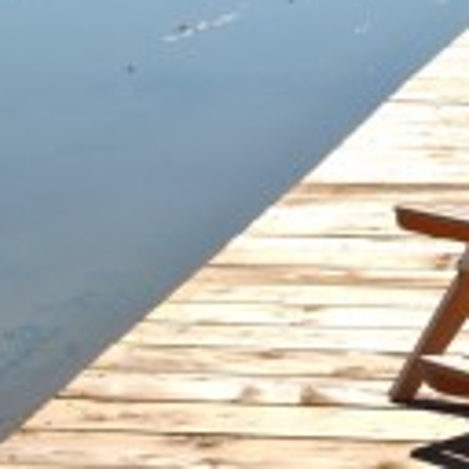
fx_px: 2177
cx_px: 619
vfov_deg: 12.3
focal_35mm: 142
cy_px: 253
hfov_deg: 11.9
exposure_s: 1/400
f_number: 10
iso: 100
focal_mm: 34
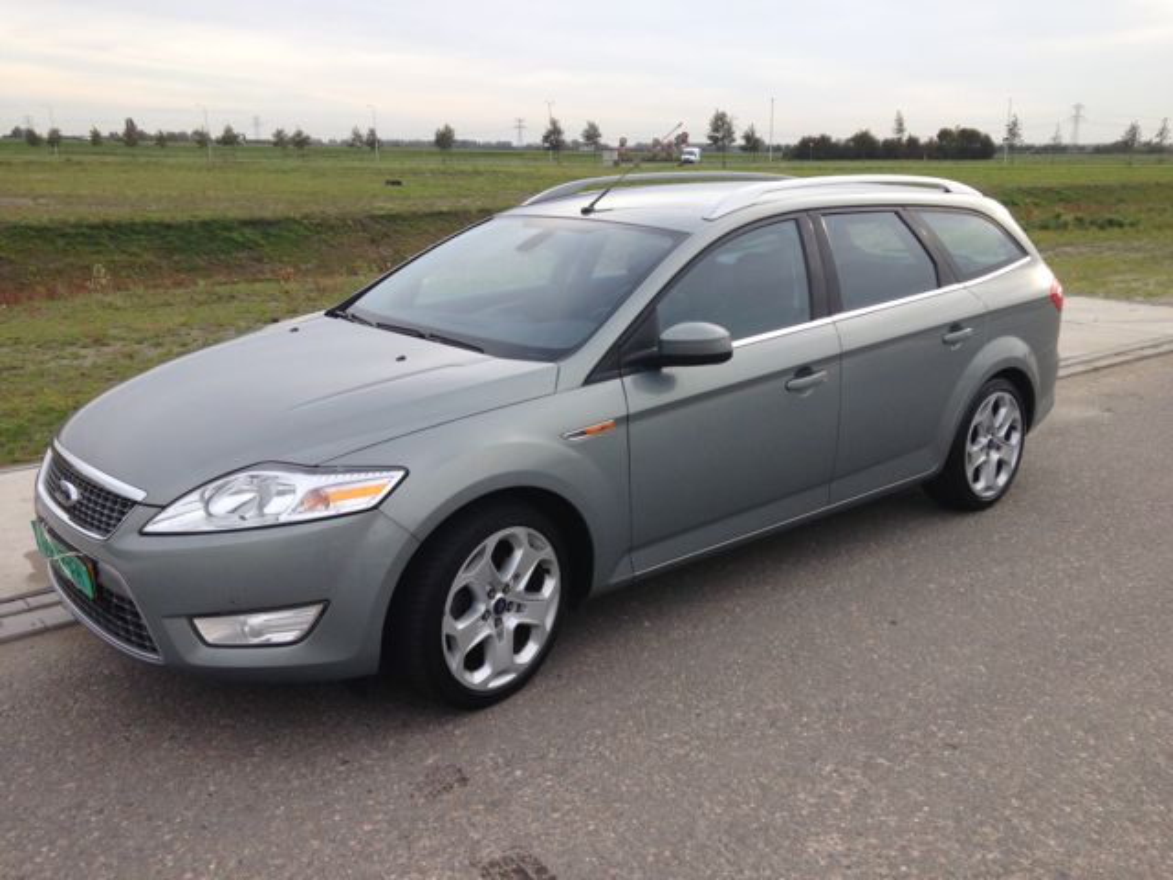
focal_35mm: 33
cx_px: 586
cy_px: 440
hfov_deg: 55.4
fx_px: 1118
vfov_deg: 42.9
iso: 50
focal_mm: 4.12
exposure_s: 1/536
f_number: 2.4
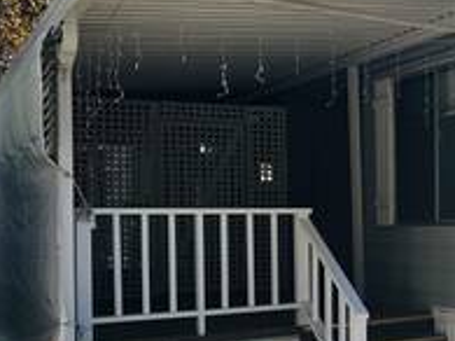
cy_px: 224
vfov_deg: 23.2
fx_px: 828
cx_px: 534
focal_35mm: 63
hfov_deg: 27.4
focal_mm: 6.86
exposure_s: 1/3717
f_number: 1.78
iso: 80
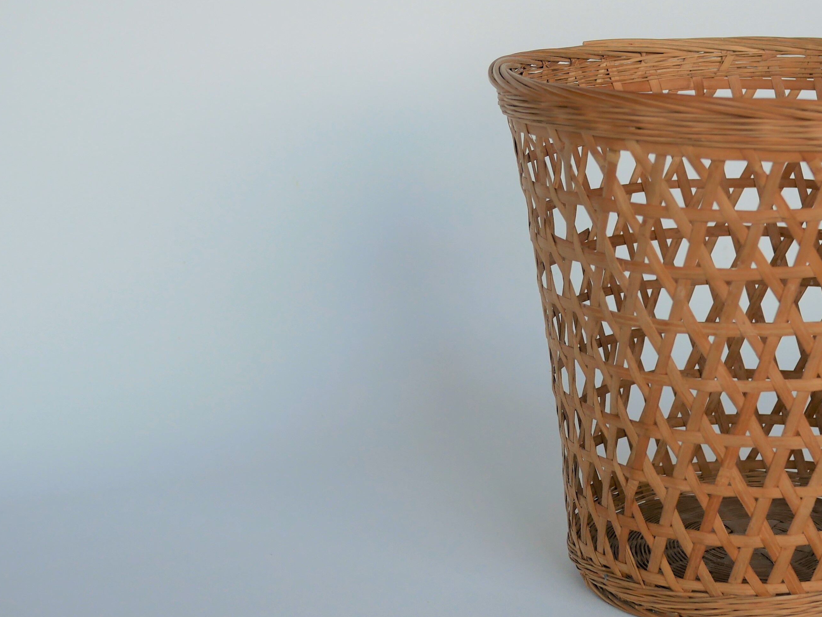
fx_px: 1687
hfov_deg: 27.0
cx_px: 619
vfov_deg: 20.7
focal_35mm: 71
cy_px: 226
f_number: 2.8
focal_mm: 20
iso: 200
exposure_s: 1/320
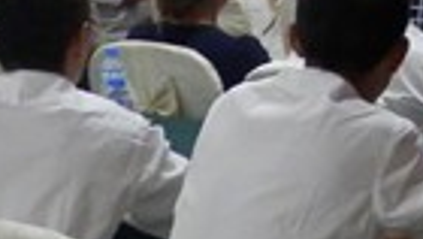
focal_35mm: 156
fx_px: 1751
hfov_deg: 13.7
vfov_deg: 7.5
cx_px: 320
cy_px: -242
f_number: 3
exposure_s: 1/8
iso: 200
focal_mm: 4.5
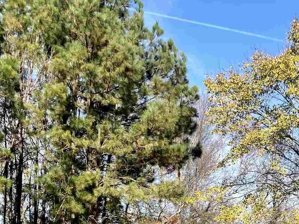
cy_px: 288
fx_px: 674
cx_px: 206
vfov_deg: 17.7
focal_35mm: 78
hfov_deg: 24.9
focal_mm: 4.2
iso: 32
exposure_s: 1/2212
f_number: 1.6
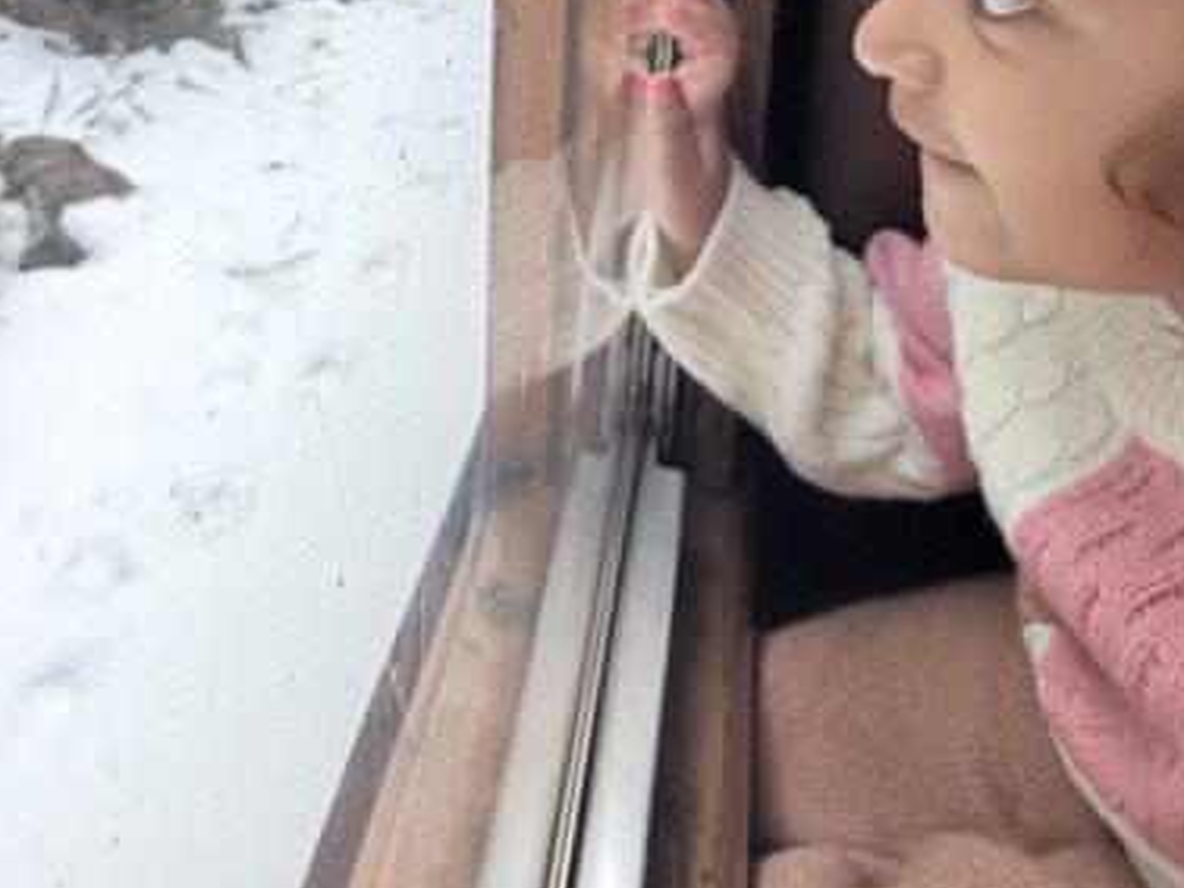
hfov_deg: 47.7
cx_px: 345
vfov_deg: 34.5
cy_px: 9
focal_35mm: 38
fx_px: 1300
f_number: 2.2
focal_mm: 2.22
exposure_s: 1/160
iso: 40
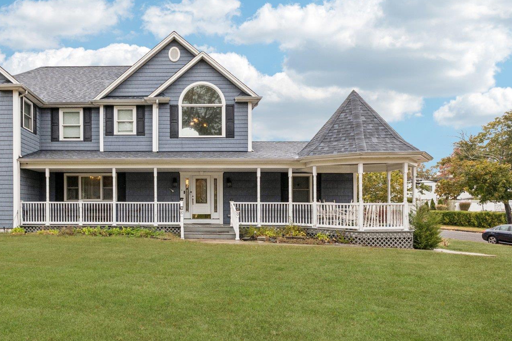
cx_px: 161
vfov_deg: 52.7
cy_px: 206
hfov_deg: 71.1
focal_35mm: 24
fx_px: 341
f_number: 13
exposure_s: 1/160
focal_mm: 15
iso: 640
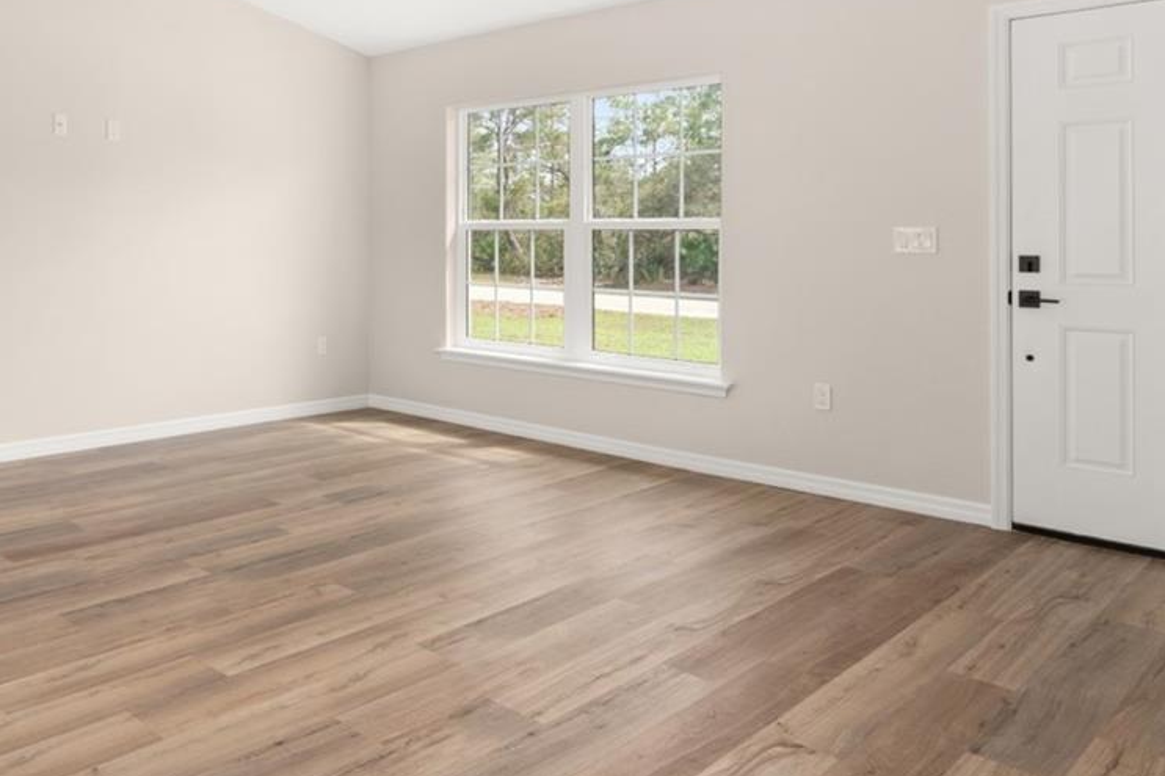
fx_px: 906
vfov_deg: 45.5
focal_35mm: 28
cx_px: 364
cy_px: 241
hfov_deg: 63.4
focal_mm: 13
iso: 400
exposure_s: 1/13
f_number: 11
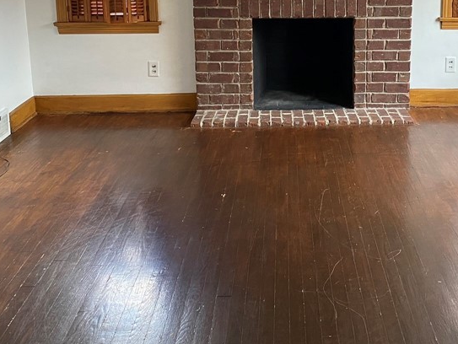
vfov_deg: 28.6
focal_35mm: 49
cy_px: 36
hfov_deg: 38.4
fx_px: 649
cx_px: 306
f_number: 1.8
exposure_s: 1/75
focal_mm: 4.25
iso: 125
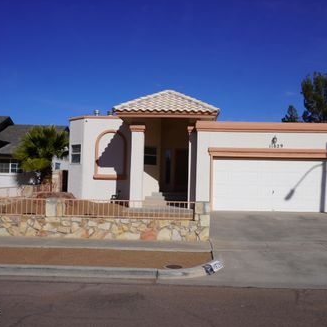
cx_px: 195
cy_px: 162
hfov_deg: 42.6
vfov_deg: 42.8
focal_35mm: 39
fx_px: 417
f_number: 10
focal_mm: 20
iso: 100
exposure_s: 1/400
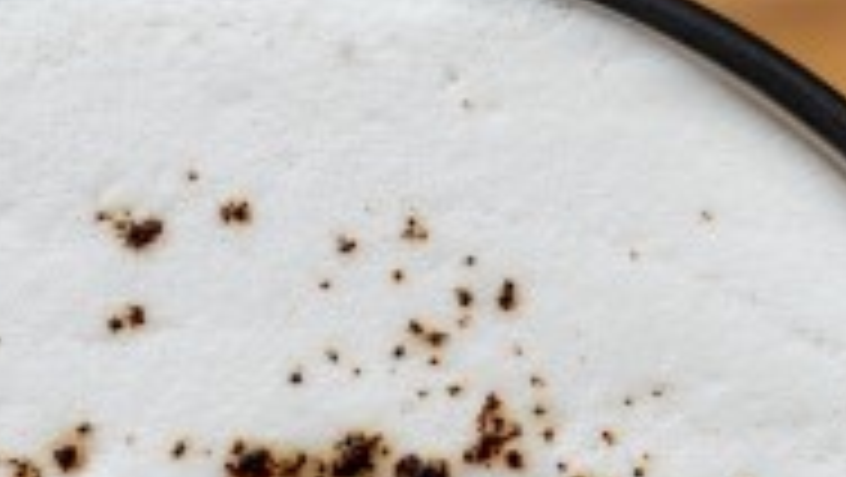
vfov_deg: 4.0
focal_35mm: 303
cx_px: 767
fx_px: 6801
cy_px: 860
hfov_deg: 7.1
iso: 100
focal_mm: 50
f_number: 3.5
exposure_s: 1/500
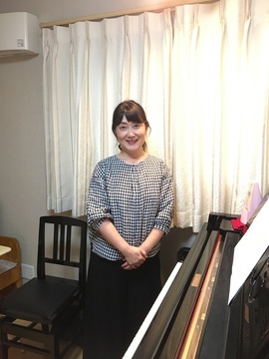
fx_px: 300
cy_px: 180
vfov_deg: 61.7
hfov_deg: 48.2
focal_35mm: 29
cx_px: 134
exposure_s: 1/30
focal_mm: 4.15
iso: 200
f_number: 2.2
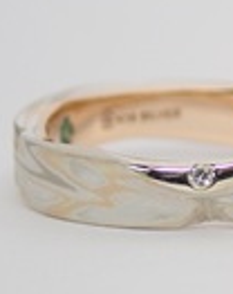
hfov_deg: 5.9
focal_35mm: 259
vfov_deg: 7.5
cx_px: 376
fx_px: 2243
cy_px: 134
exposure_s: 1/125
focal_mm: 13.65
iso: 200
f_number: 4.1
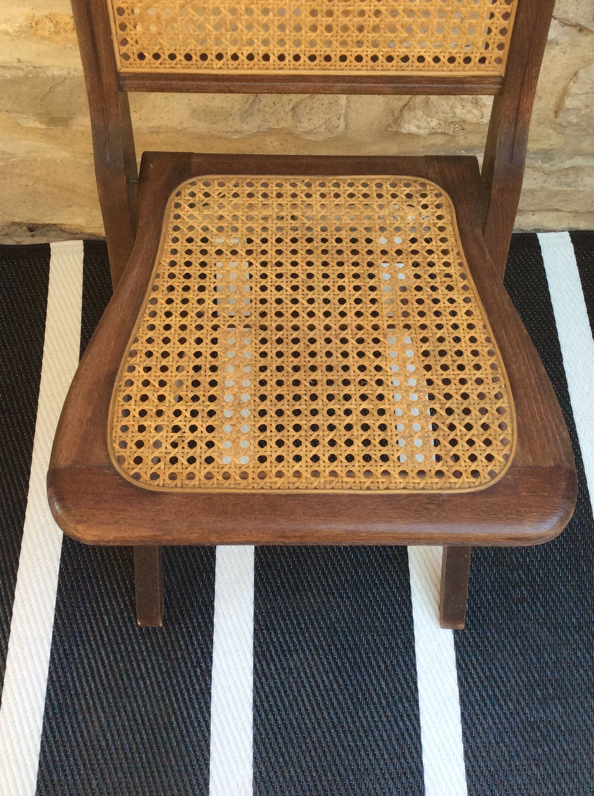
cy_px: 336
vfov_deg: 47.8
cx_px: 310
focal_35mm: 39
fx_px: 895
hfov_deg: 36.7
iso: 64
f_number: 2.4
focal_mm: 3.3
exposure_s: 1/100
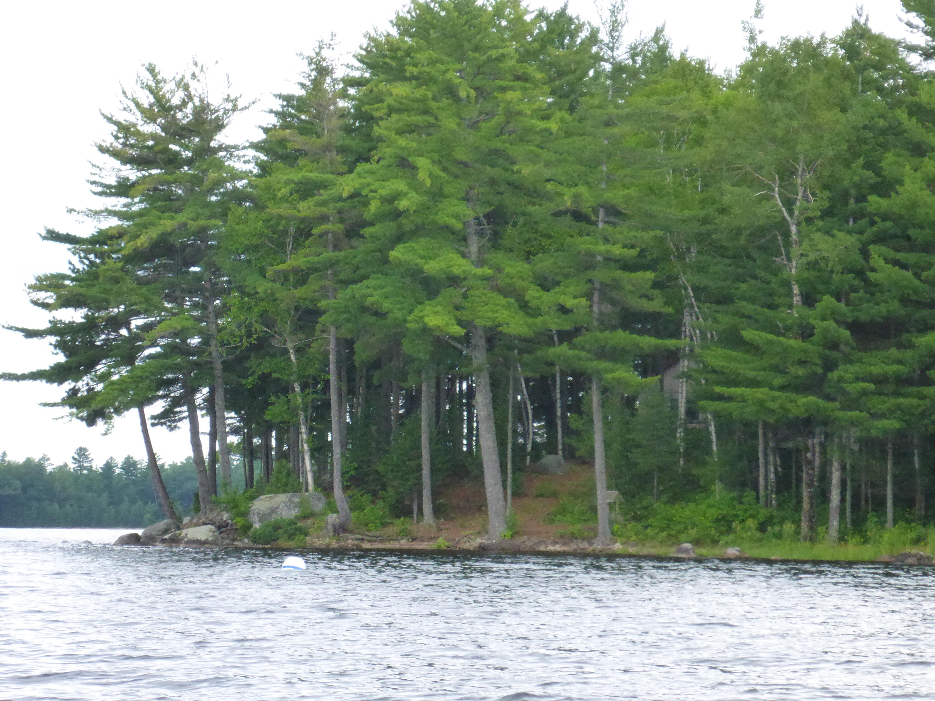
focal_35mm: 141
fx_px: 3808
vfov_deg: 10.5
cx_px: 468
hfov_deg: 14.0
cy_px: 350
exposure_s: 1/200
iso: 800
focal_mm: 22.8
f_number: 5.9
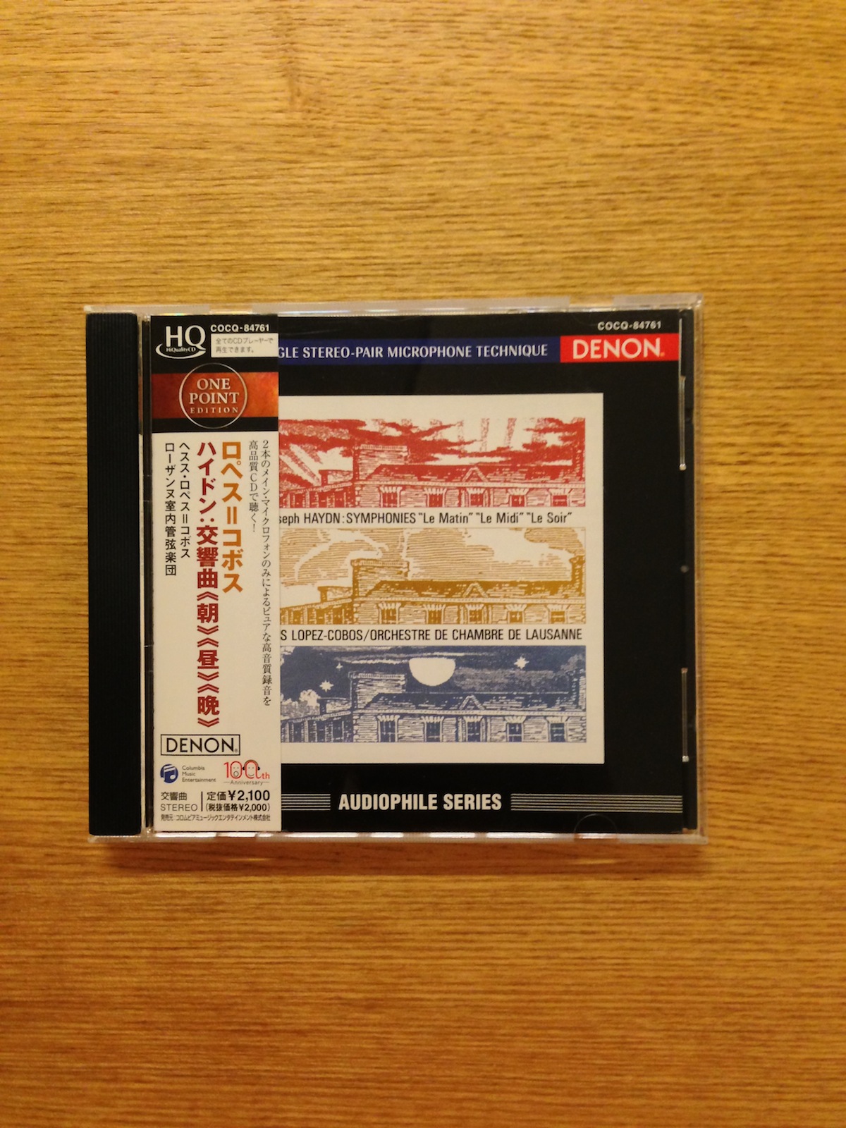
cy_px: 564
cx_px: 423
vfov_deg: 55.4
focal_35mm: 33
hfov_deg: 42.9
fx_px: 1075
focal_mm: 4.13
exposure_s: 1/20
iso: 250
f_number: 2.4
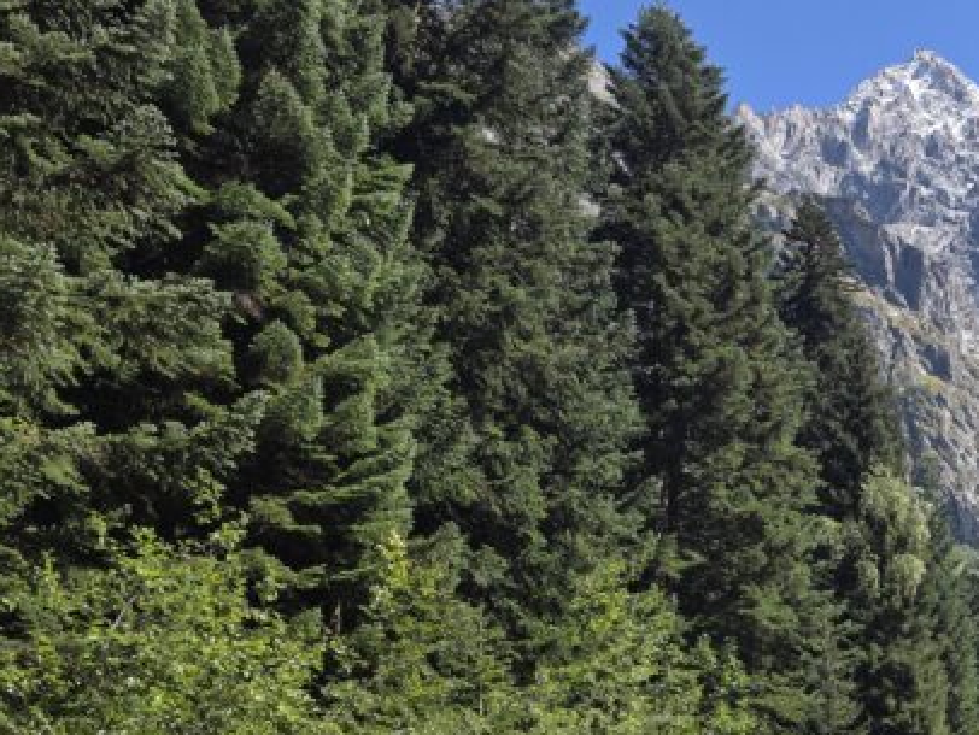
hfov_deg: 29.9
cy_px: 829
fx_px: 1641
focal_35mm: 58
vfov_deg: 23.5
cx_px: 1071
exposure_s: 1/2752
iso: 80
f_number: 1.7
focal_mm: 6.3
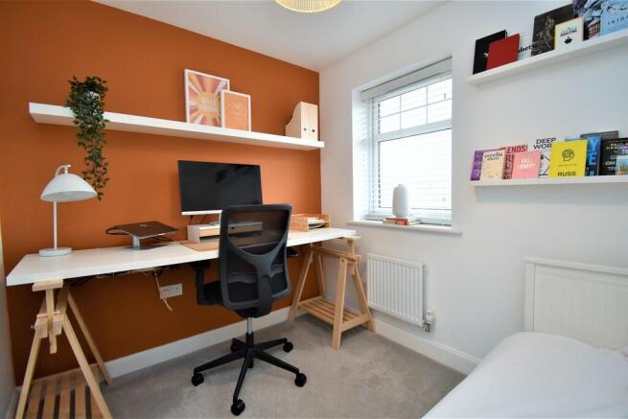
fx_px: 262
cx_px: 314
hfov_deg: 100.4
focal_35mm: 15
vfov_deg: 77.4
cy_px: 210
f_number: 5
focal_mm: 10
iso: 800
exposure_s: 1/100
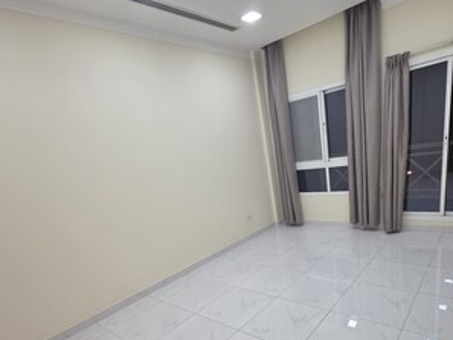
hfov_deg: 81.0
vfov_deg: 63.4
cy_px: 240
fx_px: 262
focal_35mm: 20
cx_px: 265
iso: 125
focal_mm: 2.2
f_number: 1.9
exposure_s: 1/100
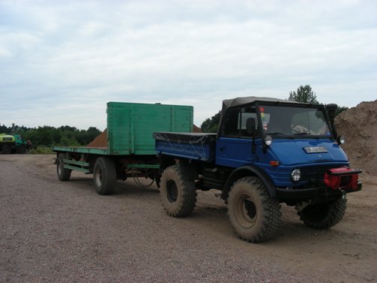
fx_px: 414
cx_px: 188
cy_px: 142
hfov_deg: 49.0
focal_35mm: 38
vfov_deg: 37.7
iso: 50
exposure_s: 1/315
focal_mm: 6.3
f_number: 4
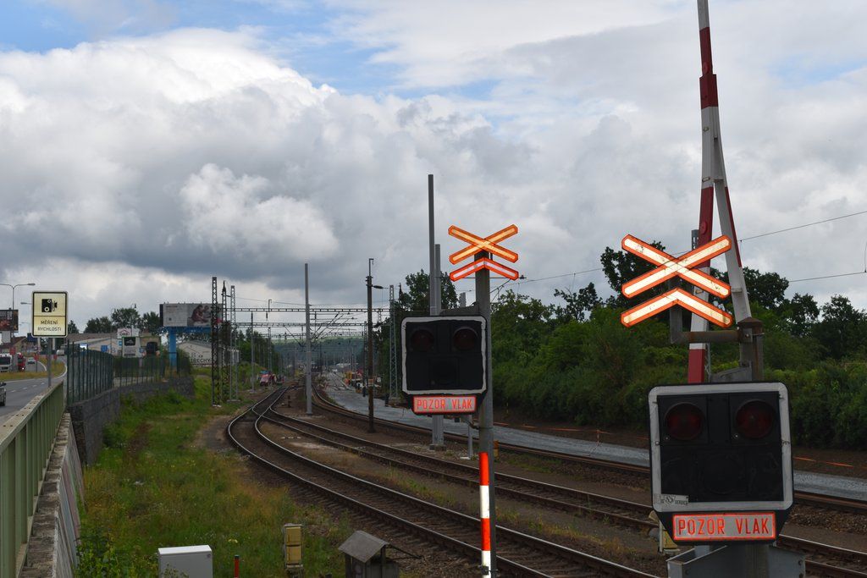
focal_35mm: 57
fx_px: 1373
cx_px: 434
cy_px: 289
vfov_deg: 23.8
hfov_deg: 35.0
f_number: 11
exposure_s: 1/200
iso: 100
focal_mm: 38
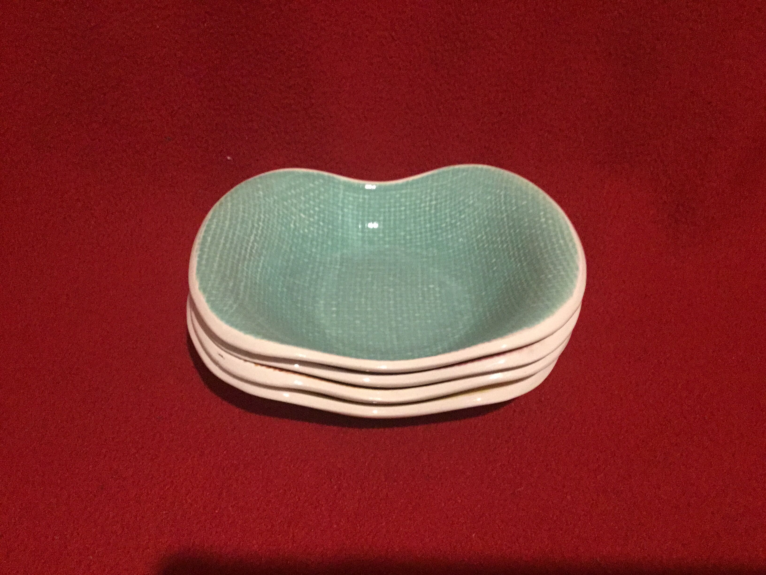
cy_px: 288
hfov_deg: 58.4
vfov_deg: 45.4
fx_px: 686
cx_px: 383
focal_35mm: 31
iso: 400
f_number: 2.4
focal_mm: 3.3
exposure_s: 1/17
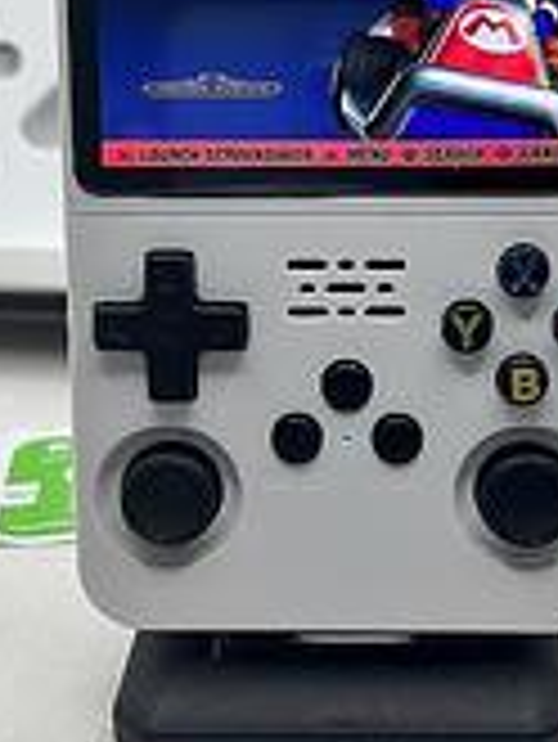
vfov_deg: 34.7
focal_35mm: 55
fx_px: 1181
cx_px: 353
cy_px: 274
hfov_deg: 26.5
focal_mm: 5.7
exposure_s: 1/170
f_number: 1.5
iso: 40
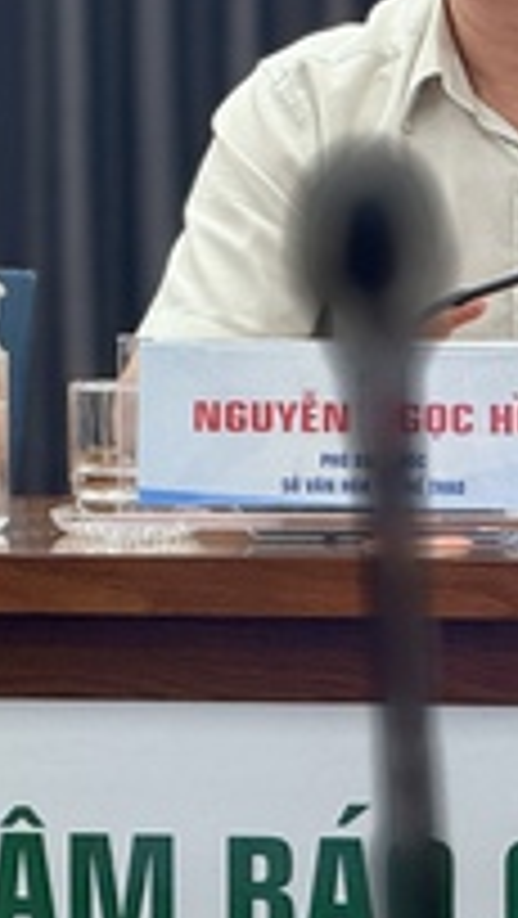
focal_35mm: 410
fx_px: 9995
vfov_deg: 5.3
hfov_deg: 3.0
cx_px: -239
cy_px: 153
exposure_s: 1/100
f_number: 2.8
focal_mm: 15.66
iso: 100
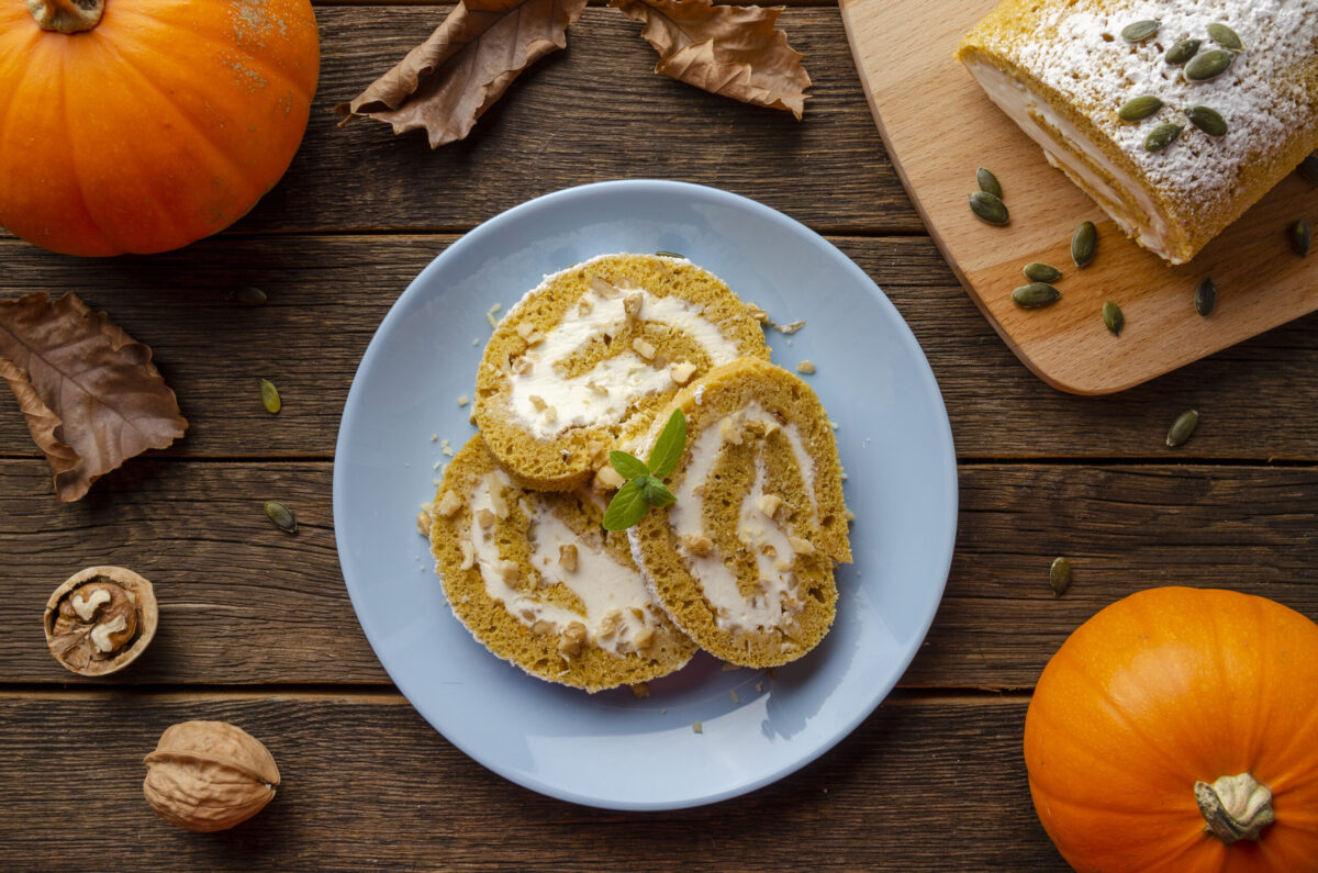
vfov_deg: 28.0
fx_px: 1754
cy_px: 436
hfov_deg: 41.2
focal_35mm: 48
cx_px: 659
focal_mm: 32
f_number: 8
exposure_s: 1/200
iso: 100
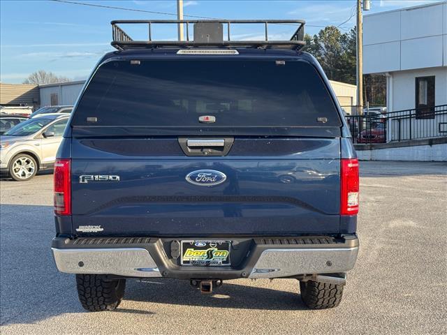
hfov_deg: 39.7
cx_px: 224
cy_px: 168
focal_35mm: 48
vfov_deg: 30.3
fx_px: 620
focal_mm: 6.76
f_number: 1.78
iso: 64
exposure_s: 1/756
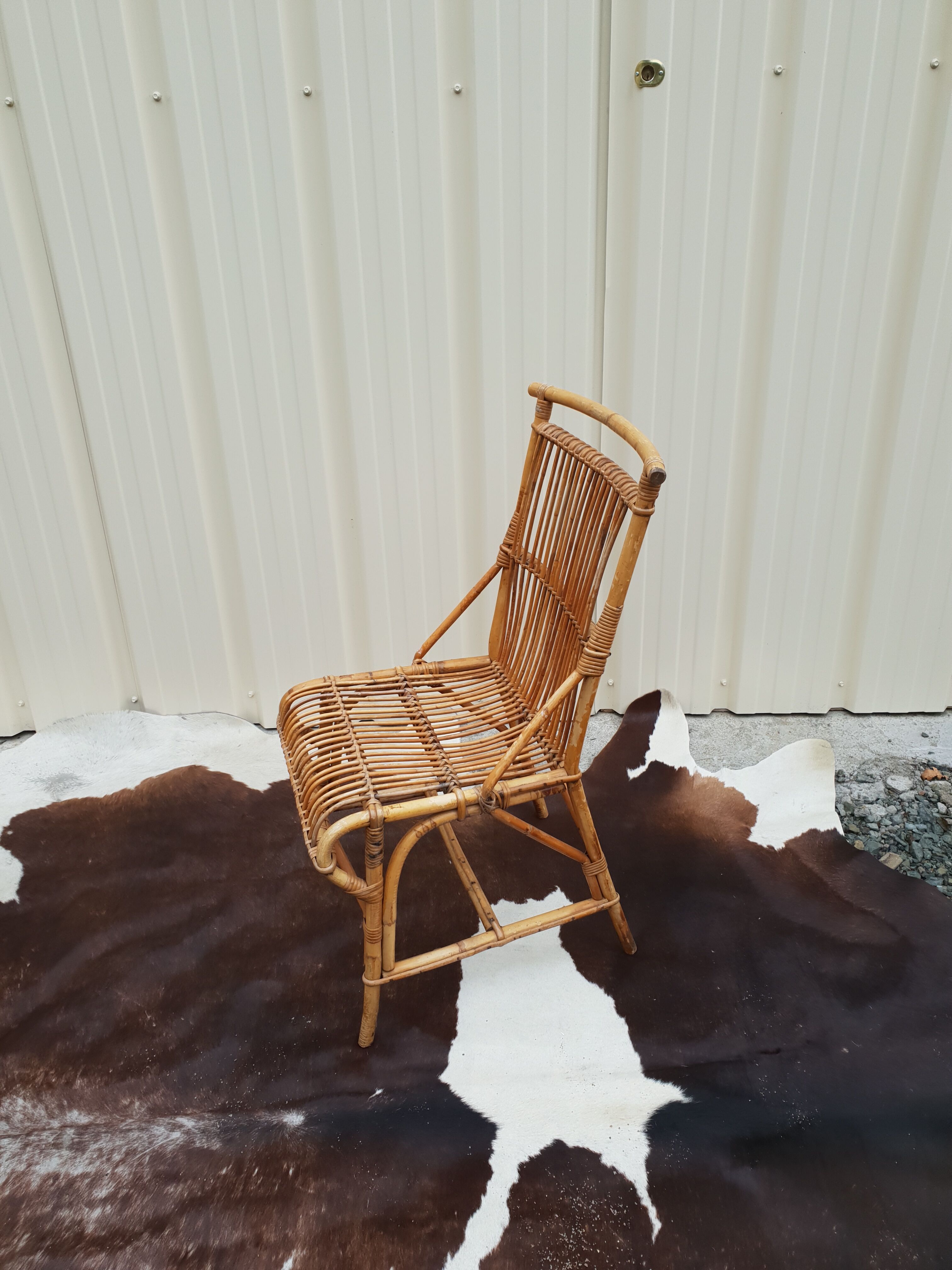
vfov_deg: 67.3
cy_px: 635
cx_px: 476
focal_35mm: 26
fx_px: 953
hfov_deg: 53.1
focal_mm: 4.3
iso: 50
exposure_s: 1/50
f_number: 2.4
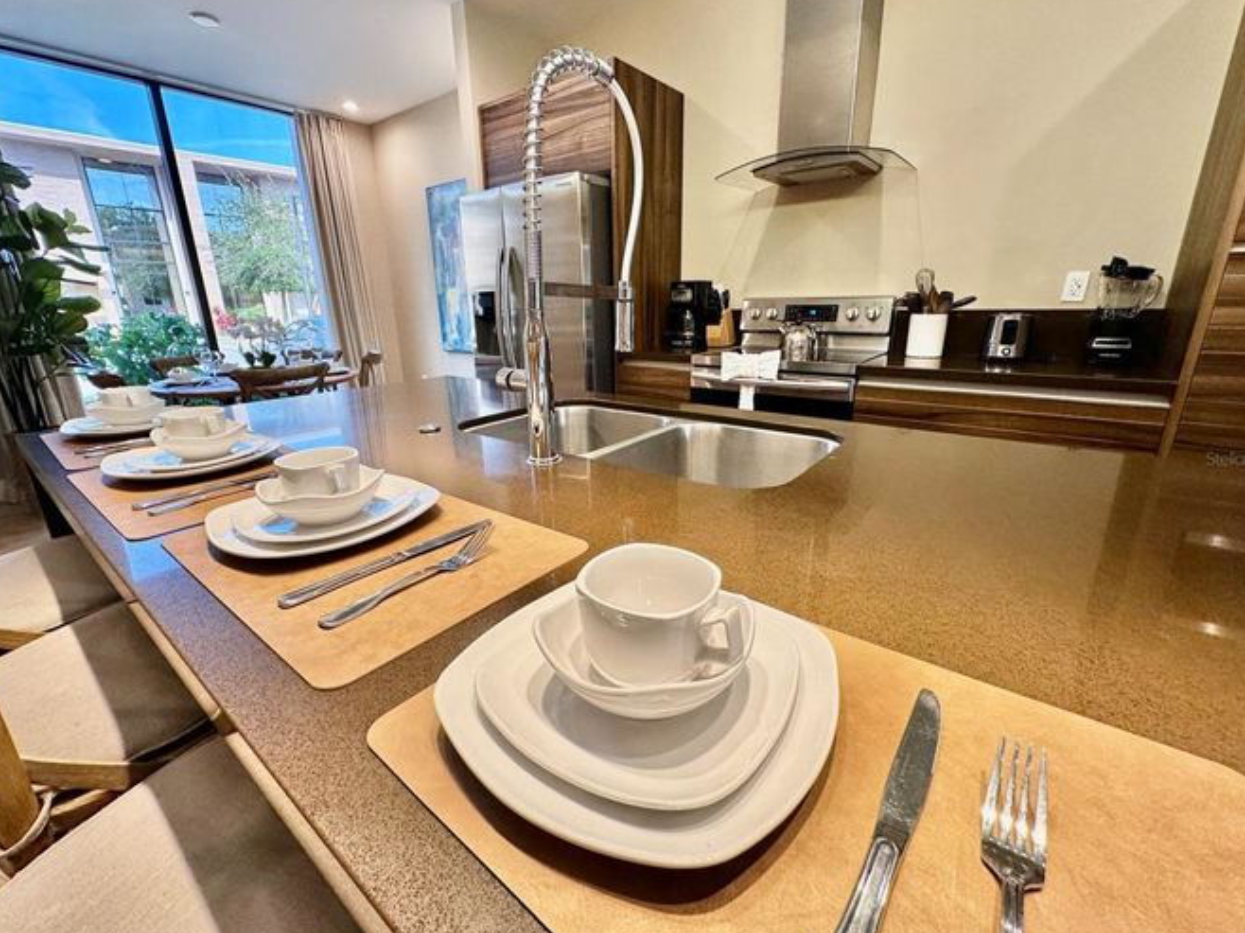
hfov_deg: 98.2
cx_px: 618
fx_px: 539
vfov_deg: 81.7
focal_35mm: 15
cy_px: 458
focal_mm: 2.22
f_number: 2.2
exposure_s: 1/120
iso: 80
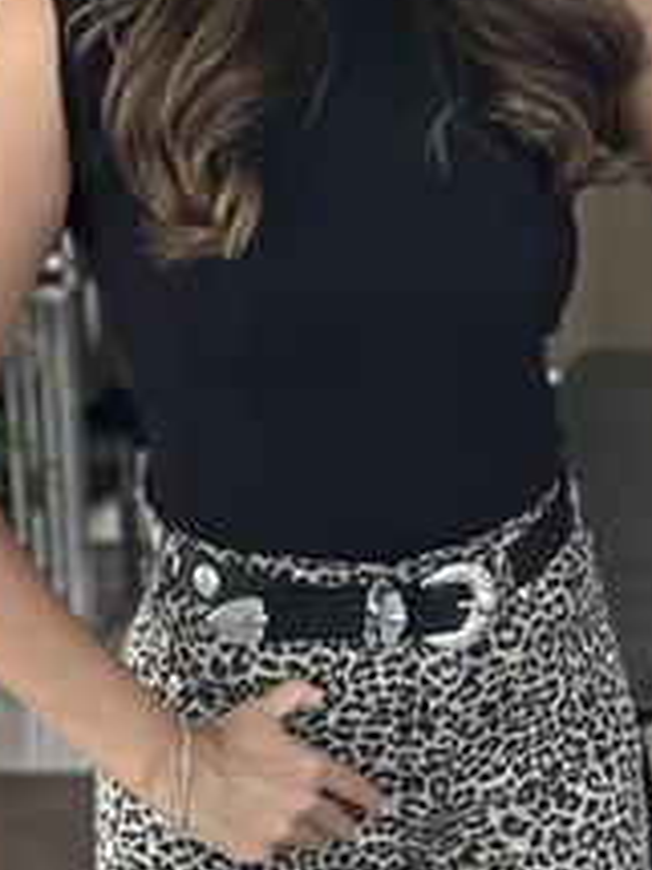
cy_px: 312
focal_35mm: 113
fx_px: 2841
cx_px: 385
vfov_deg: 17.4
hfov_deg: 13.1
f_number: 1.78
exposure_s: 1/40
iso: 640
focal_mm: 6.86
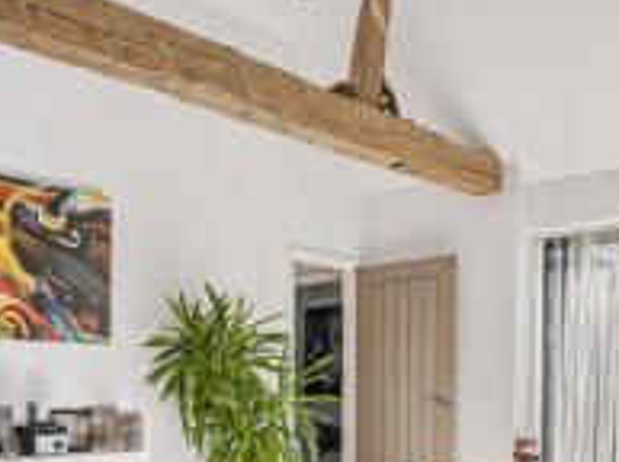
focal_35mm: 38
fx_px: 678
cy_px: 422
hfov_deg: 47.1
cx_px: 148
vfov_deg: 35.3
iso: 400
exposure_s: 1/50
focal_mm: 16
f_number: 8
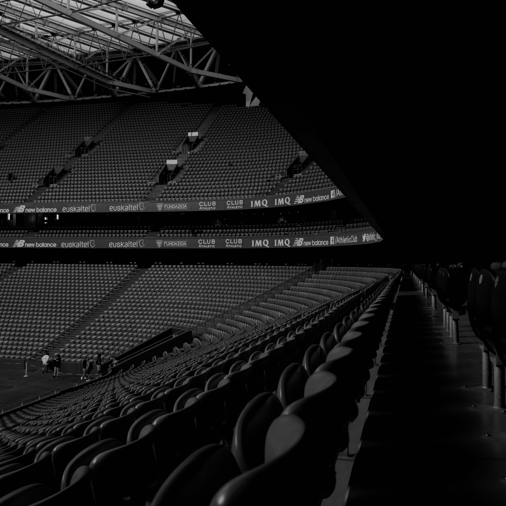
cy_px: 251
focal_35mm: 36
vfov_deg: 46.0
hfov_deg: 46.0
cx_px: 281
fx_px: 595
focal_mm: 28
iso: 200
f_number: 5
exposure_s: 1/125
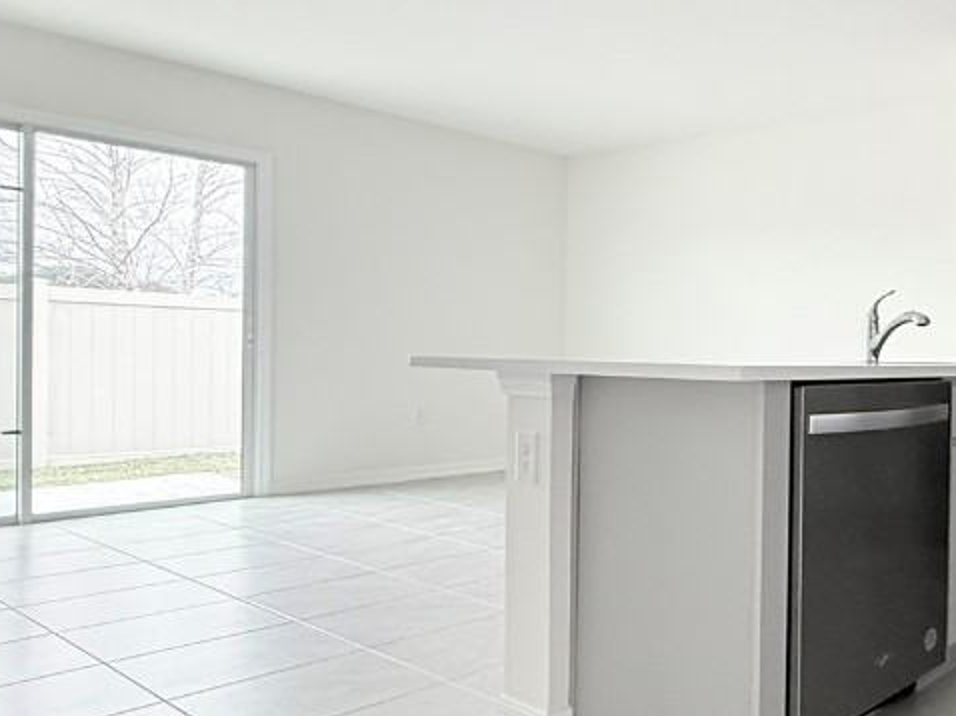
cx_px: 968
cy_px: 368
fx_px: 828
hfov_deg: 48.6
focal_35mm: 30
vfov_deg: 46.8
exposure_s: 1/60
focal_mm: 2.22
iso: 400
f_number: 2.2
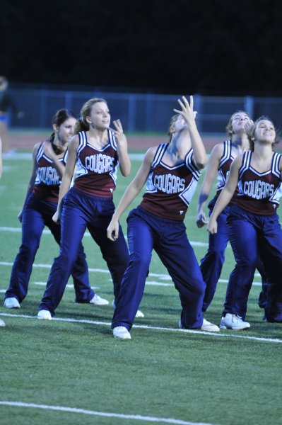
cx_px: 141
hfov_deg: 4.6
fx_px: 3531
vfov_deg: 6.9
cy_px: 212
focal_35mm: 300
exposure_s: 1/125
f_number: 2.8
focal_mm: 200
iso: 1600
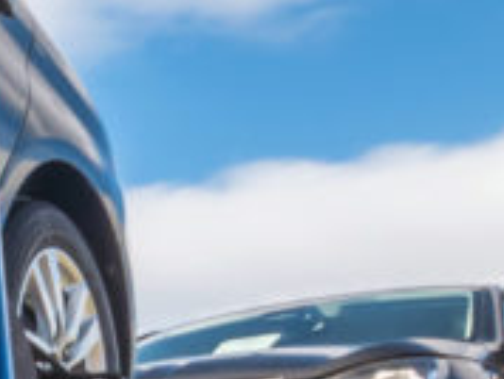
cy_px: 948
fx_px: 2347
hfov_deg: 10.9
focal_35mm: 161
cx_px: -580
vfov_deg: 8.4
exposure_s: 1/100
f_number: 7.1
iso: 80
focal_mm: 6
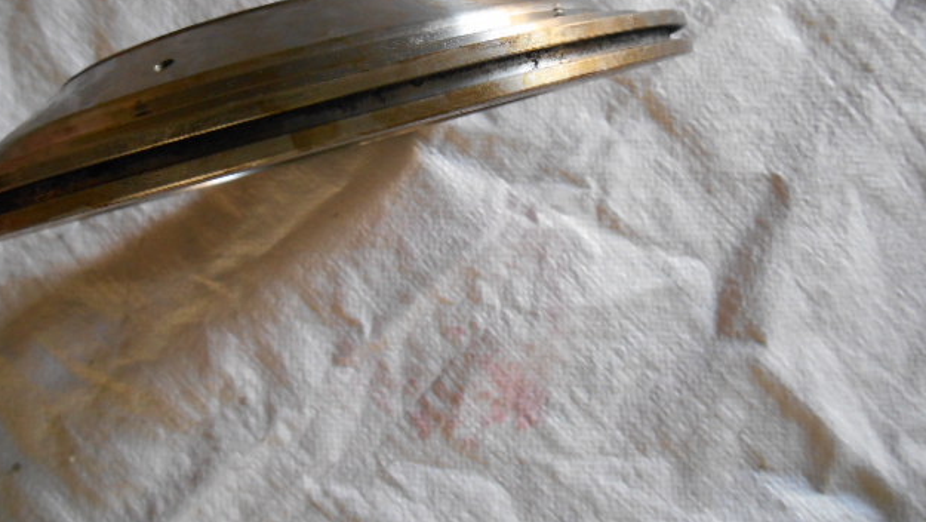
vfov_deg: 39.8
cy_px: 179
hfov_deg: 66.1
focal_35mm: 29
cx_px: 464
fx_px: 712
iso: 400
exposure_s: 1/30
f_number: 3.4
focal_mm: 4.7
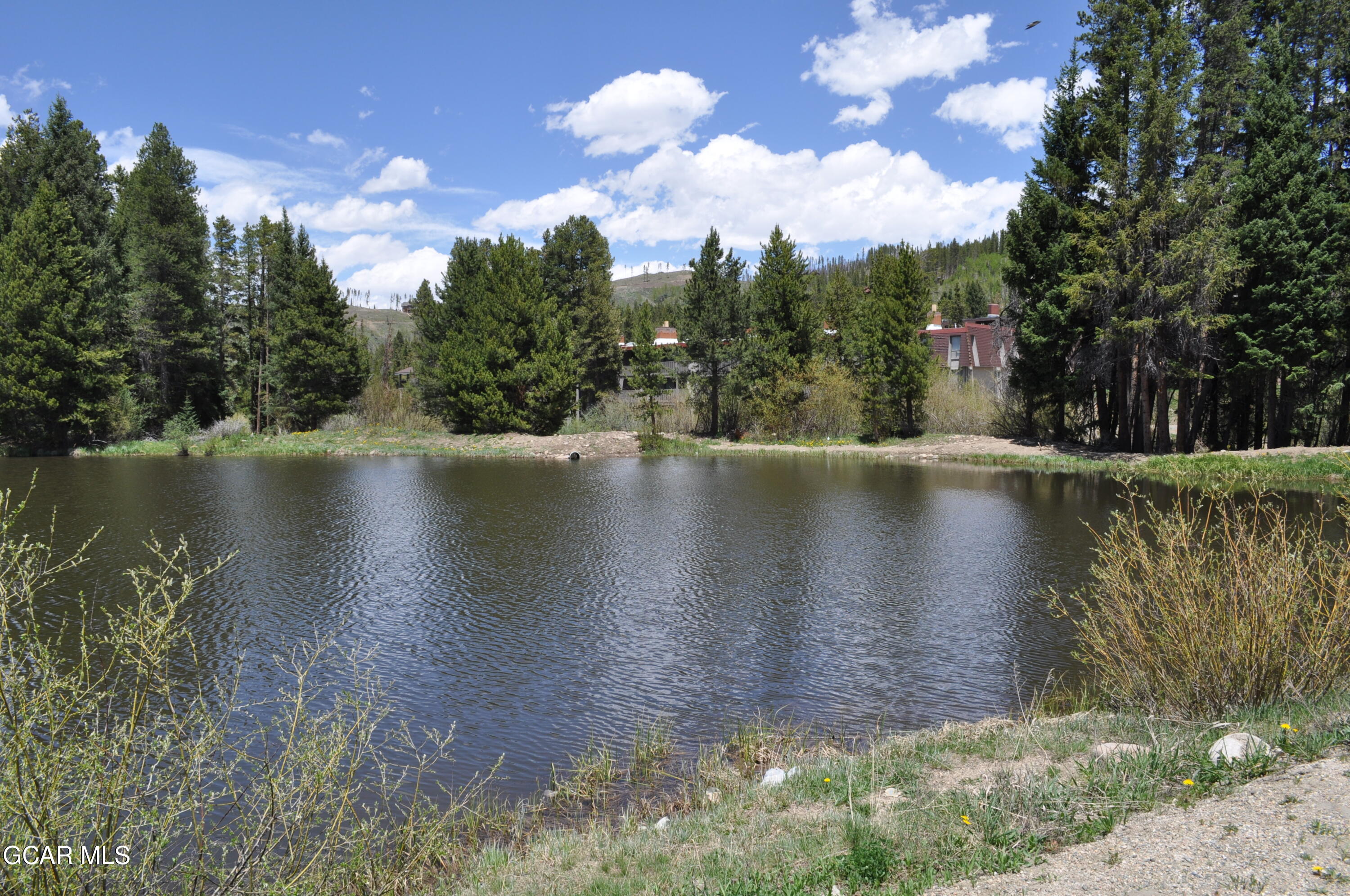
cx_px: 675
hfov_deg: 67.4
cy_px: 448
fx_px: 1011
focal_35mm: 27
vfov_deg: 47.8
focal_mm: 18
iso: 200
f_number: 9
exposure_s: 1/320
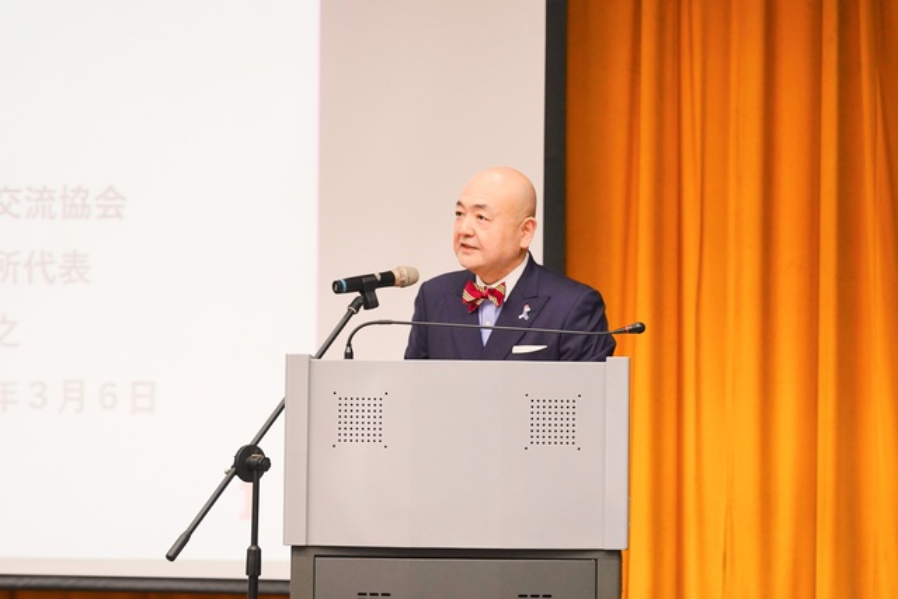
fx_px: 2869
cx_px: 449
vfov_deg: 11.9
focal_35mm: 115
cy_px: 300
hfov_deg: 17.8
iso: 2000
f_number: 4
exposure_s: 1/160
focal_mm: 77
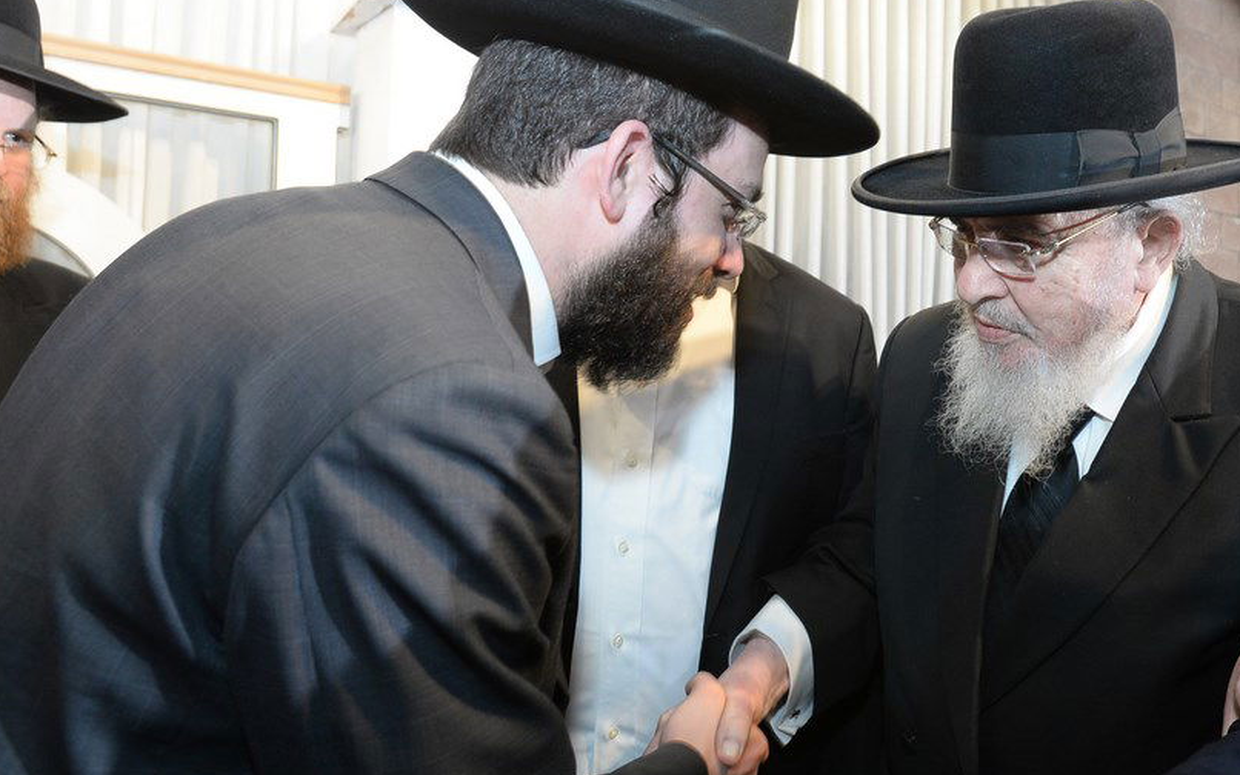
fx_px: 1082
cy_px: 349
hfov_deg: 58.6
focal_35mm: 32
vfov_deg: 39.4
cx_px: 805
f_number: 5
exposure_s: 1/80
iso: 1250
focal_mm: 22
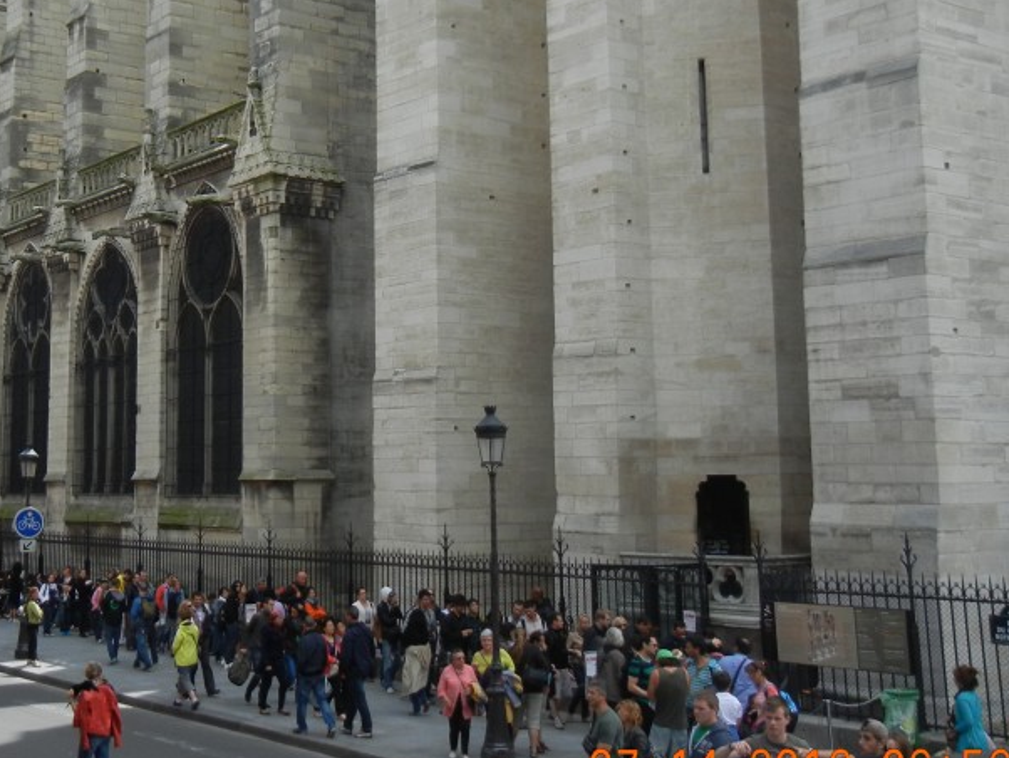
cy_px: 260
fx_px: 1487
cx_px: 258
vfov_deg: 28.4
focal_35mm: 51
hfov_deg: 36.6
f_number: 7
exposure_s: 1/244
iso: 160
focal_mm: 5.4
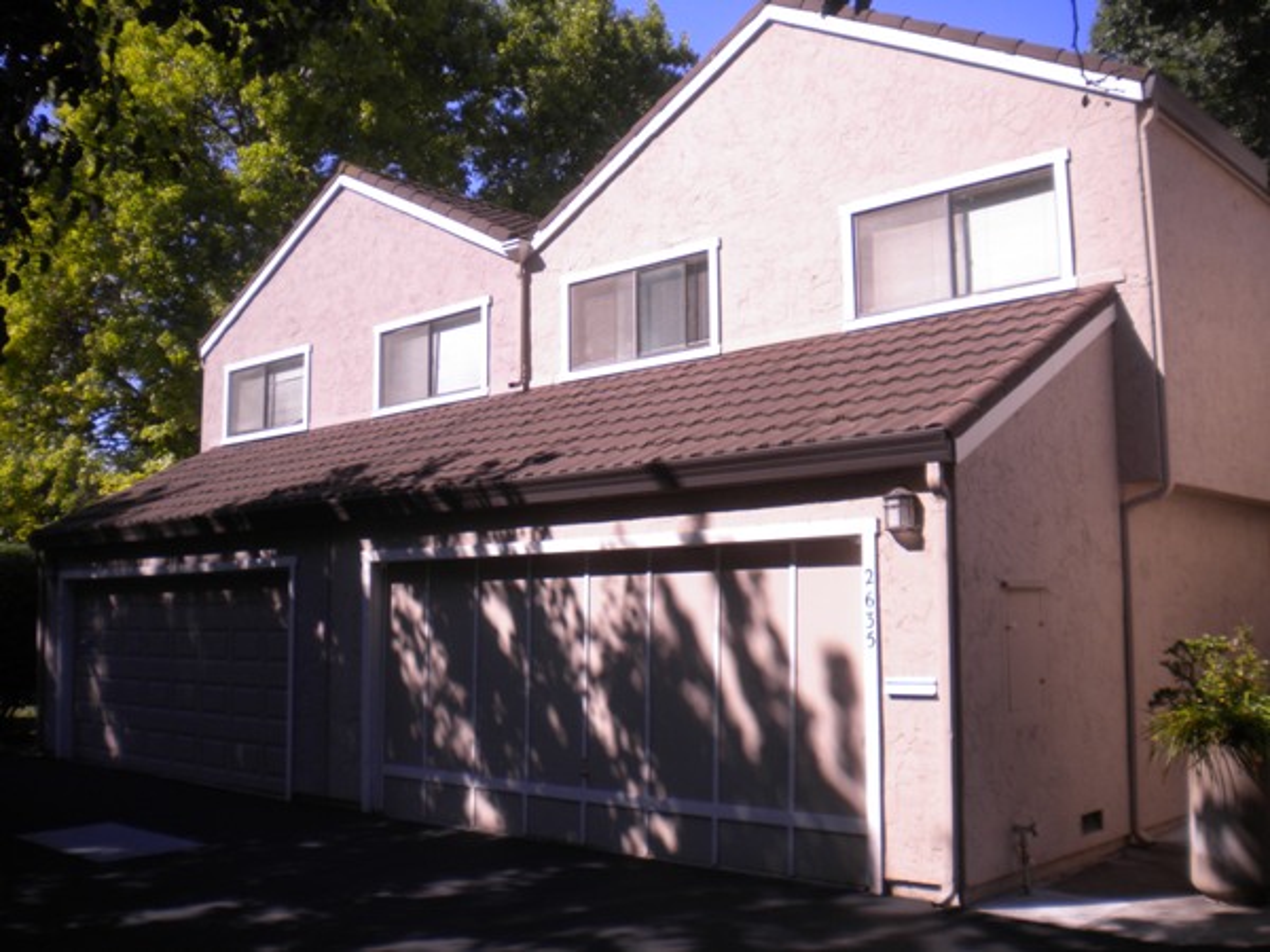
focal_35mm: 38
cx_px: 635
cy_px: 476
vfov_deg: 37.7
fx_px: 1394
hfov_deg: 49.0
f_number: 4.6
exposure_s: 1/308
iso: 80
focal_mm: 6.3
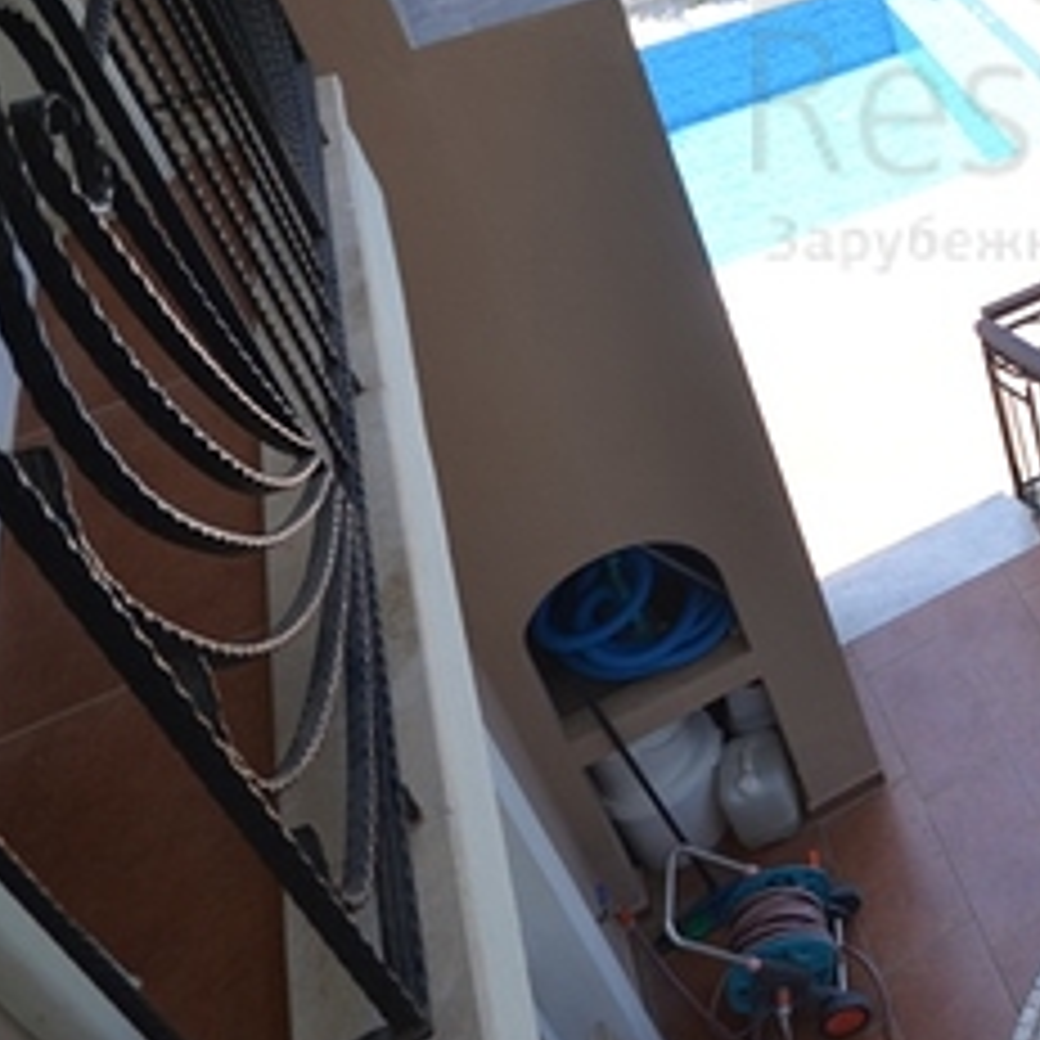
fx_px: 1360
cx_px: 1299
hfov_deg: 32.9
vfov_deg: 38.4
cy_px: 68
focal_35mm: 40
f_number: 6.3
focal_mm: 10
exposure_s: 1/100
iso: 100
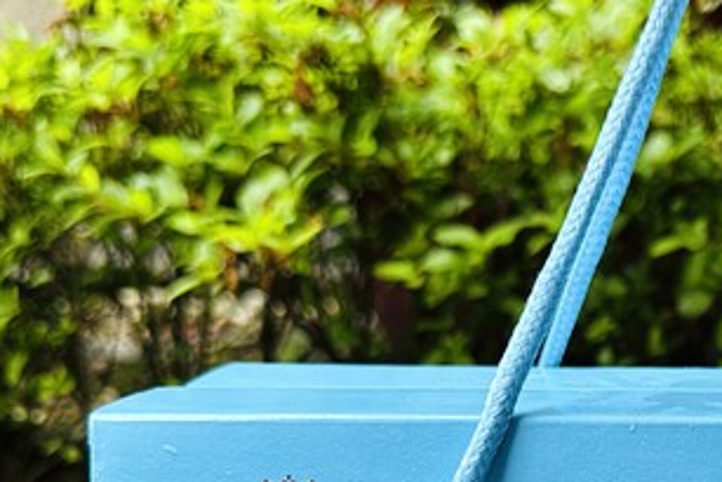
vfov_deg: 18.9
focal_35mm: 69
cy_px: 537
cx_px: 724
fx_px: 1384
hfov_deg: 27.5
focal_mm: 6.86
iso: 80
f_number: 1.78
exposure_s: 1/623
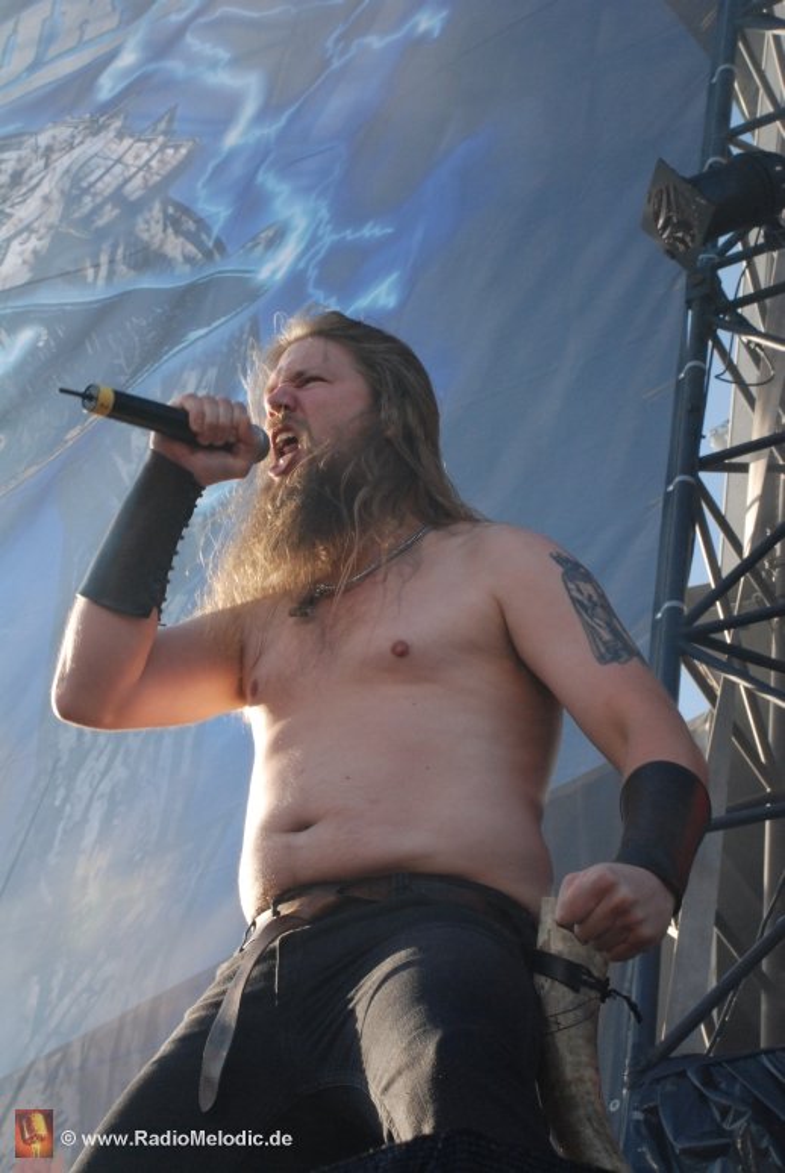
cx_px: 392
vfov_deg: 28.0
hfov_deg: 19.0
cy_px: 586
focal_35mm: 72
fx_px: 2349
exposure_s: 1/200
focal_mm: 48
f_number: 10
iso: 800
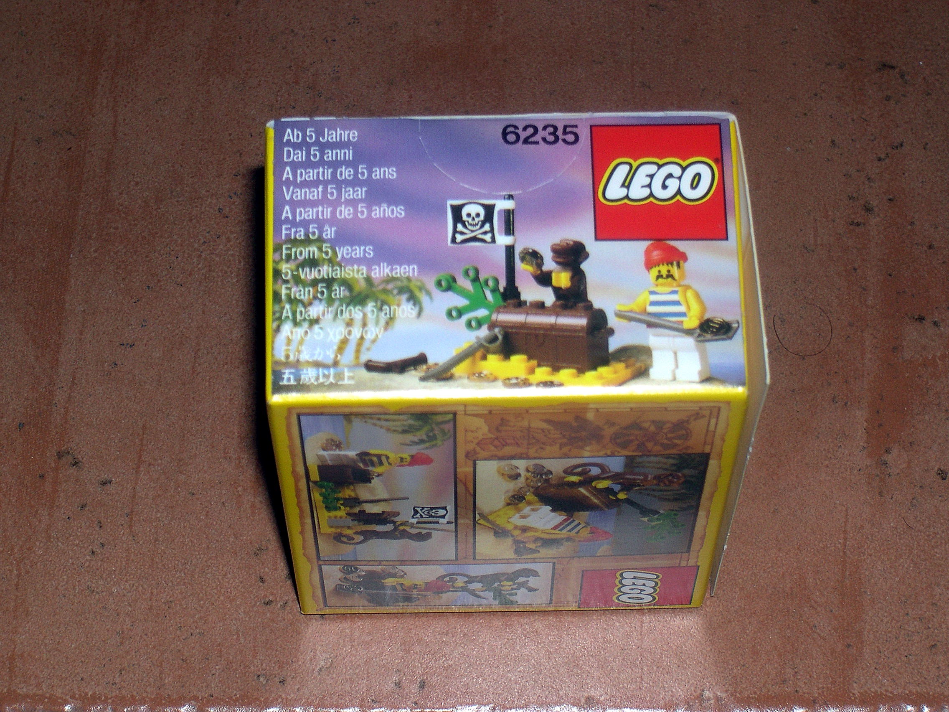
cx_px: 474
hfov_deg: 19.3
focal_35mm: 102
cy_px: 356
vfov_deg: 14.5
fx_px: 2796
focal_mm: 21.6
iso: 100
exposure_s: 1/60
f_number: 13
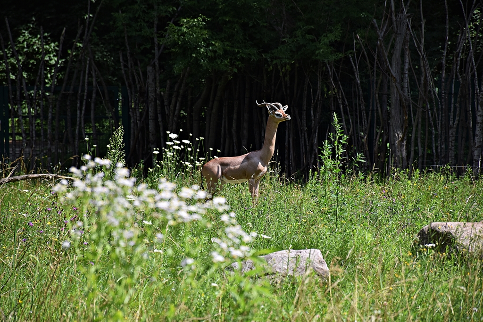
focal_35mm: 210
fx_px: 2818
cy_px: 161
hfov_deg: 9.8
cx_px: 242
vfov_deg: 6.5
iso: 400
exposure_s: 1/1600
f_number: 5.6
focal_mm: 140
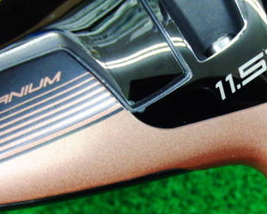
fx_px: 585
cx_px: 248
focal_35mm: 74
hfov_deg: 24.8
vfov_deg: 20.7
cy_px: 124
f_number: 3.6
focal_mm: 6.42
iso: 400
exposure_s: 1/25
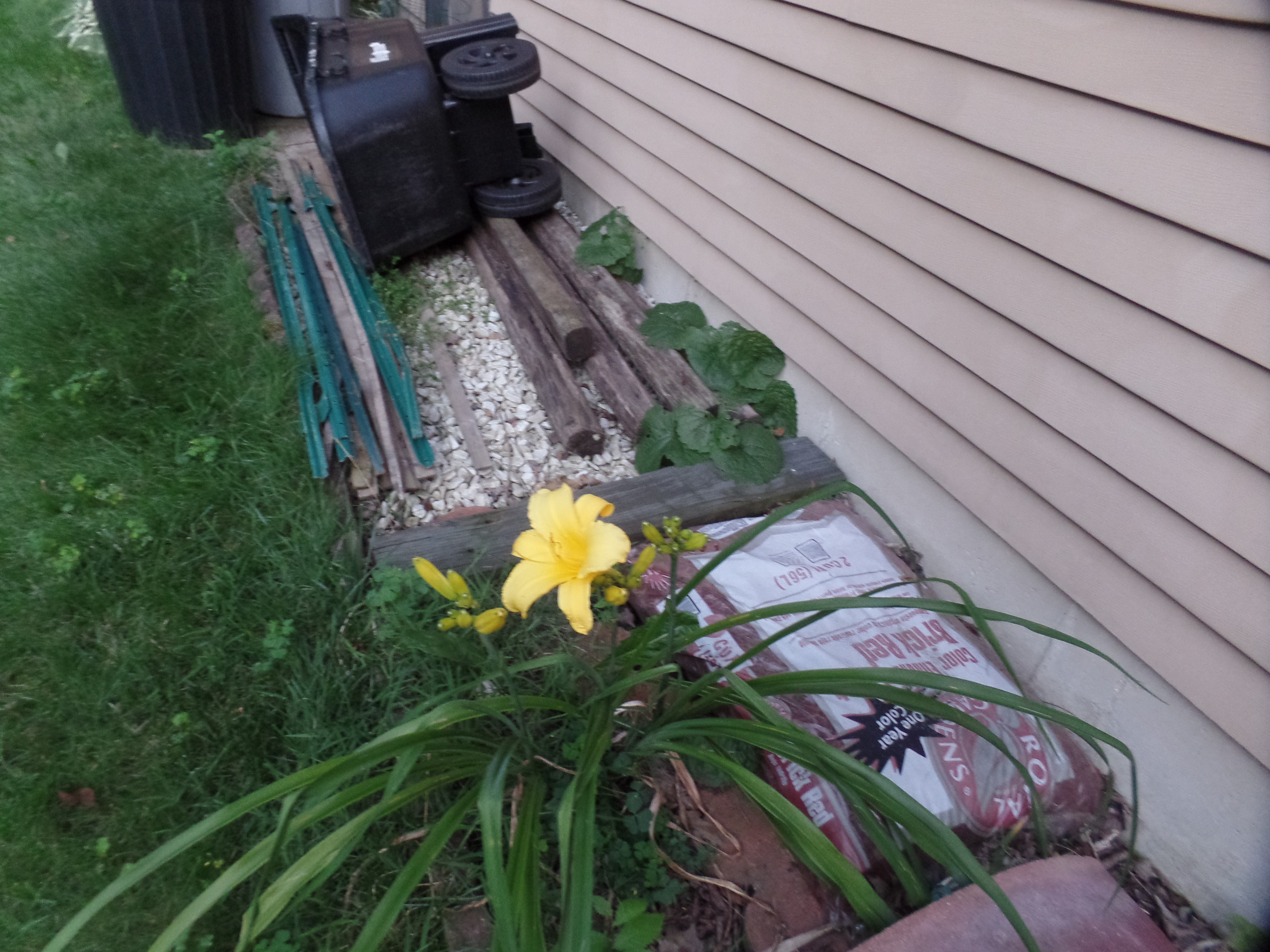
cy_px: 476
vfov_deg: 58.9
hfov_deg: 73.9
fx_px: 844
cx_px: 635
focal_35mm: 23
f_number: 2.8
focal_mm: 4.1
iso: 400
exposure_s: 1/30
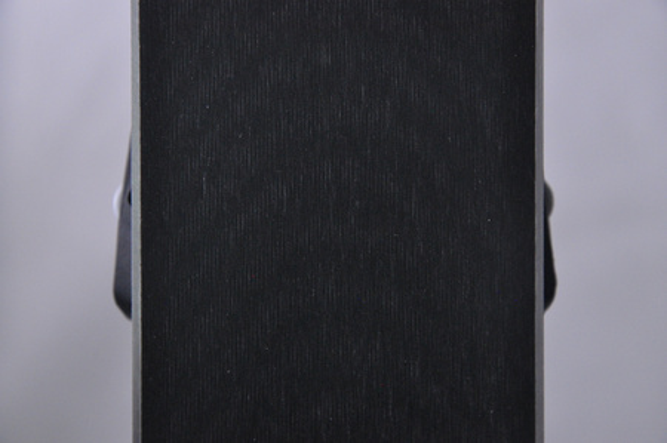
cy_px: 222
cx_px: 334
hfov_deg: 13.1
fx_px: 2915
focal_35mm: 158
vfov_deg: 8.7
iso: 3200
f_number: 9.5
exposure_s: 1/125
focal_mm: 105
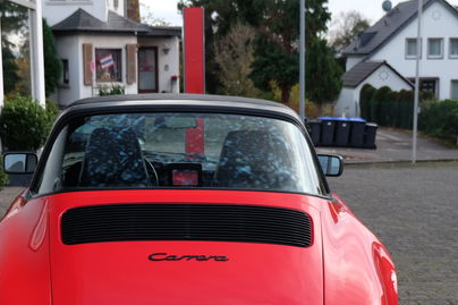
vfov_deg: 17.8
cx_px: 201
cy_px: 235
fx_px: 966
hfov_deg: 26.6
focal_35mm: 76
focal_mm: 26.5
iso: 200
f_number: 3.2
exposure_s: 1/110
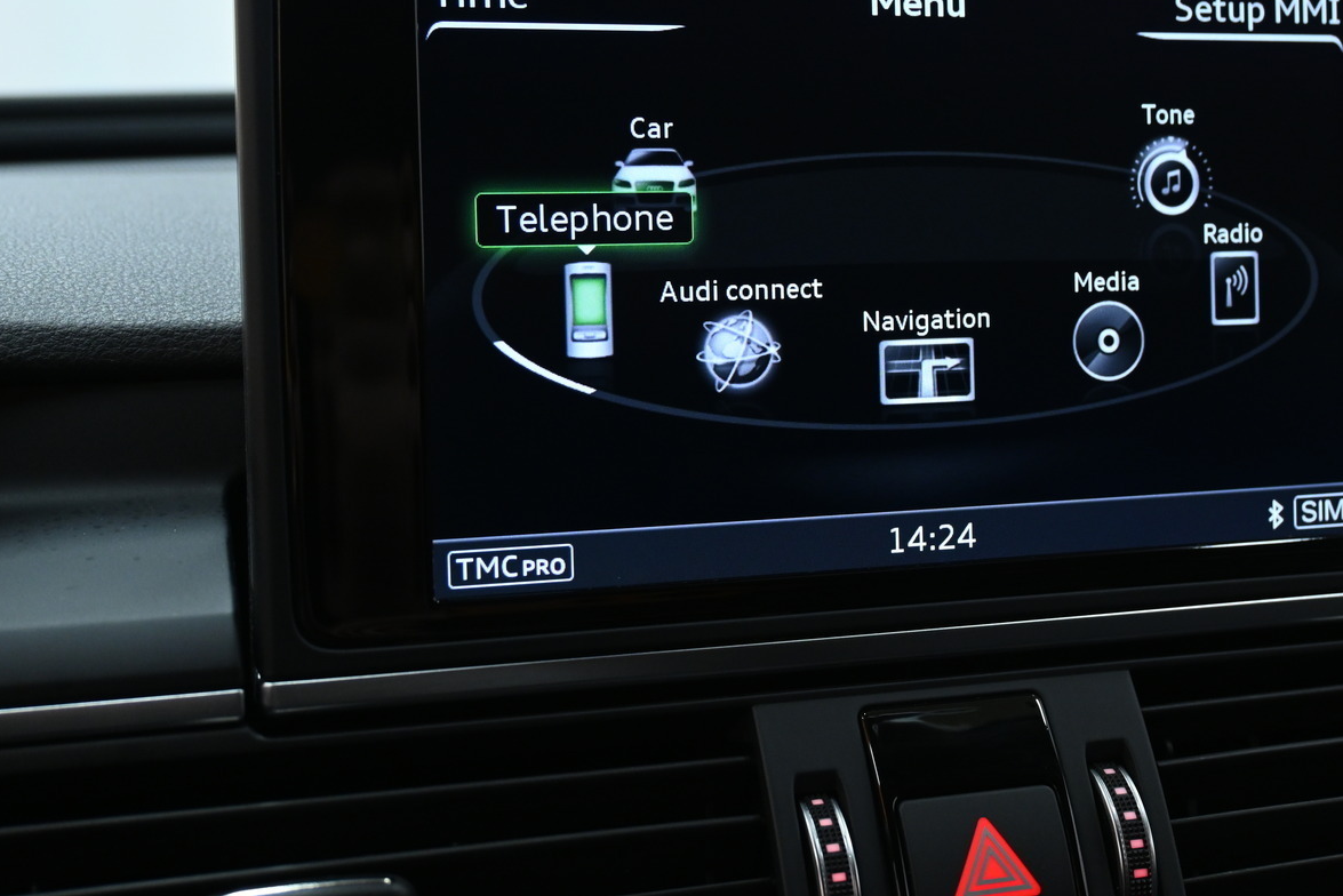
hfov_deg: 38.2
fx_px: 1929
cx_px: 826
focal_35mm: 52
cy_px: 333
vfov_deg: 26.1
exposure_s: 1/60
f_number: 4.2
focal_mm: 25
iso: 1000
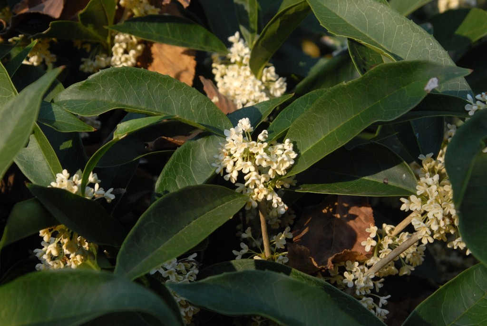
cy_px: 163
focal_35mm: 105
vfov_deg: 13.1
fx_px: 1422
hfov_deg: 19.4
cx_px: 244
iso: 400
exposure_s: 1/250
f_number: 8
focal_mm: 70
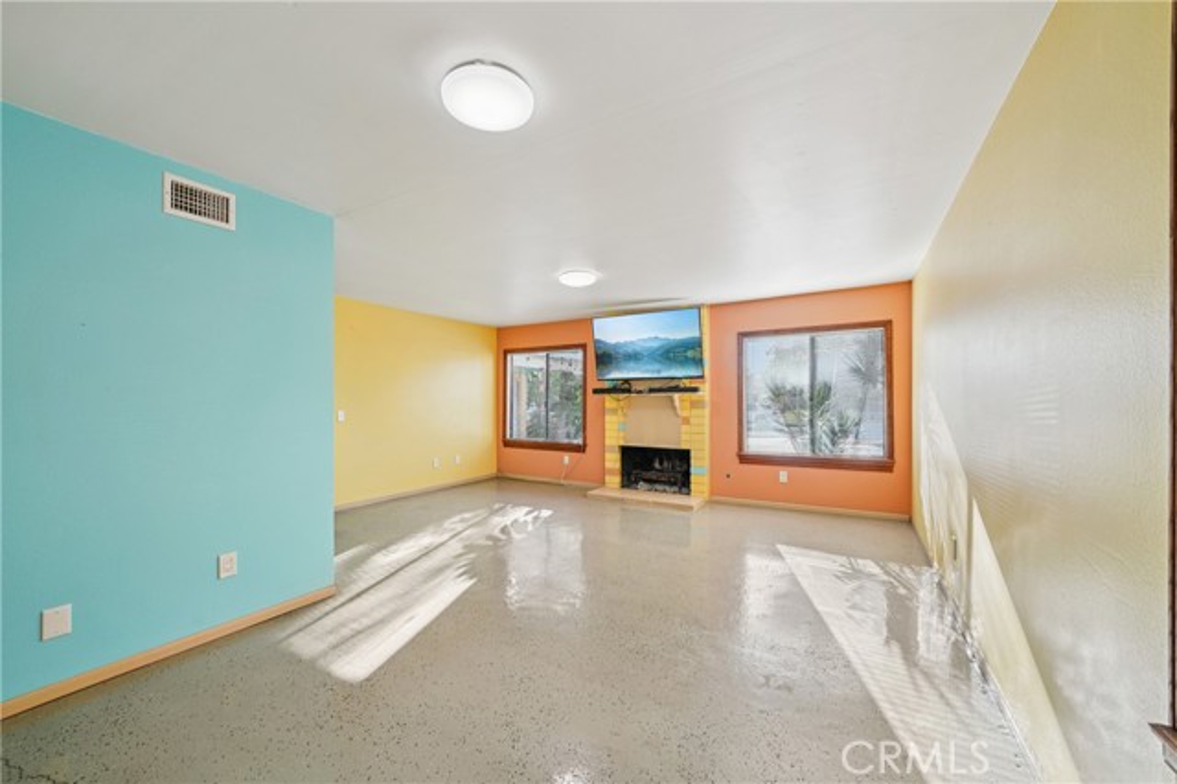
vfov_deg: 85.4
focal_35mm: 13
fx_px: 425
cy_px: 392
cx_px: 588
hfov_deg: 108.4
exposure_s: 1/30
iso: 200
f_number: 8
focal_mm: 13
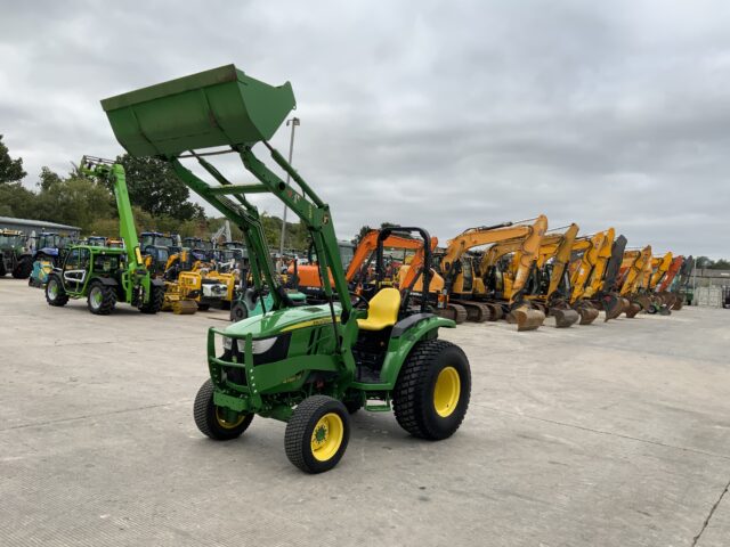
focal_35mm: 29
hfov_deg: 61.7
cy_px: 274
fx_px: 612
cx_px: 365
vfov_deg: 48.2
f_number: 1.8
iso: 16
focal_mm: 3
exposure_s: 1/978
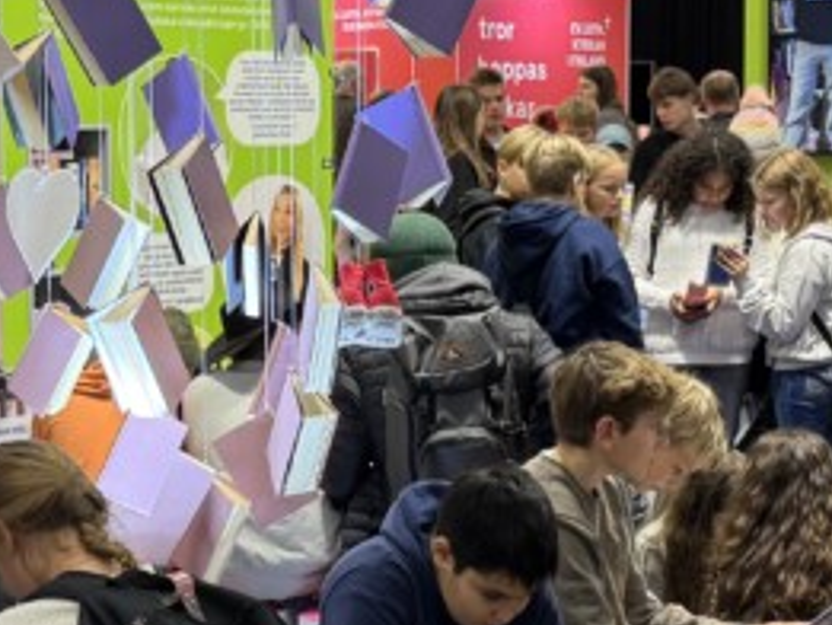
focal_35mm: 94
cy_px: 290
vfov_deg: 15.7
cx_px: 207
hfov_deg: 20.7
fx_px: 2260
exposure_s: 1/50
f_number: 1.78
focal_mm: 6.76
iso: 125
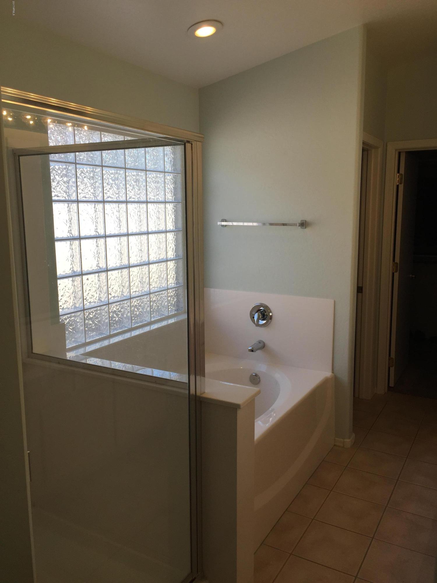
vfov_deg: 61.7
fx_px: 488
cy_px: 292
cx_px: 218
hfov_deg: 48.2
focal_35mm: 29
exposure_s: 1/184
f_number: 2.2
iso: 32
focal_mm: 4.15
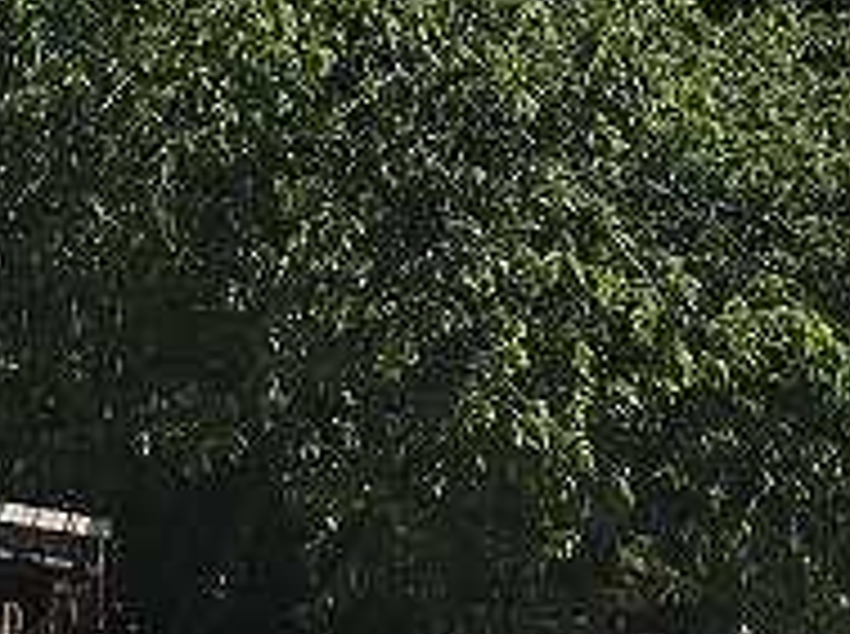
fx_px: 3799
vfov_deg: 9.5
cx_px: 702
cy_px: 247
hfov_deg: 12.7
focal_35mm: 155
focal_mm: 4.15
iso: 25
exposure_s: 1/1923
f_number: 2.2
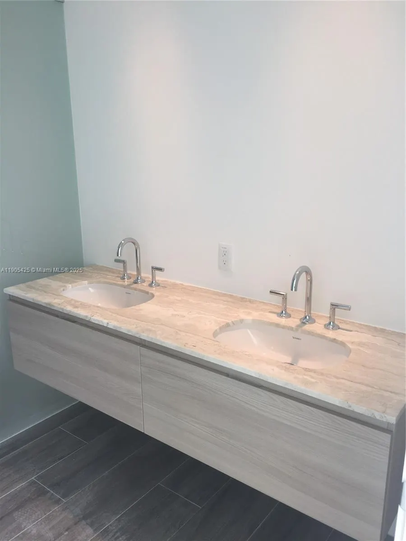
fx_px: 454
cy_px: 270
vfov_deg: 61.7
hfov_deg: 48.2
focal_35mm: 29
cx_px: 203
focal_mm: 4.15
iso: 32
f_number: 2.2
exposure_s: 1/60
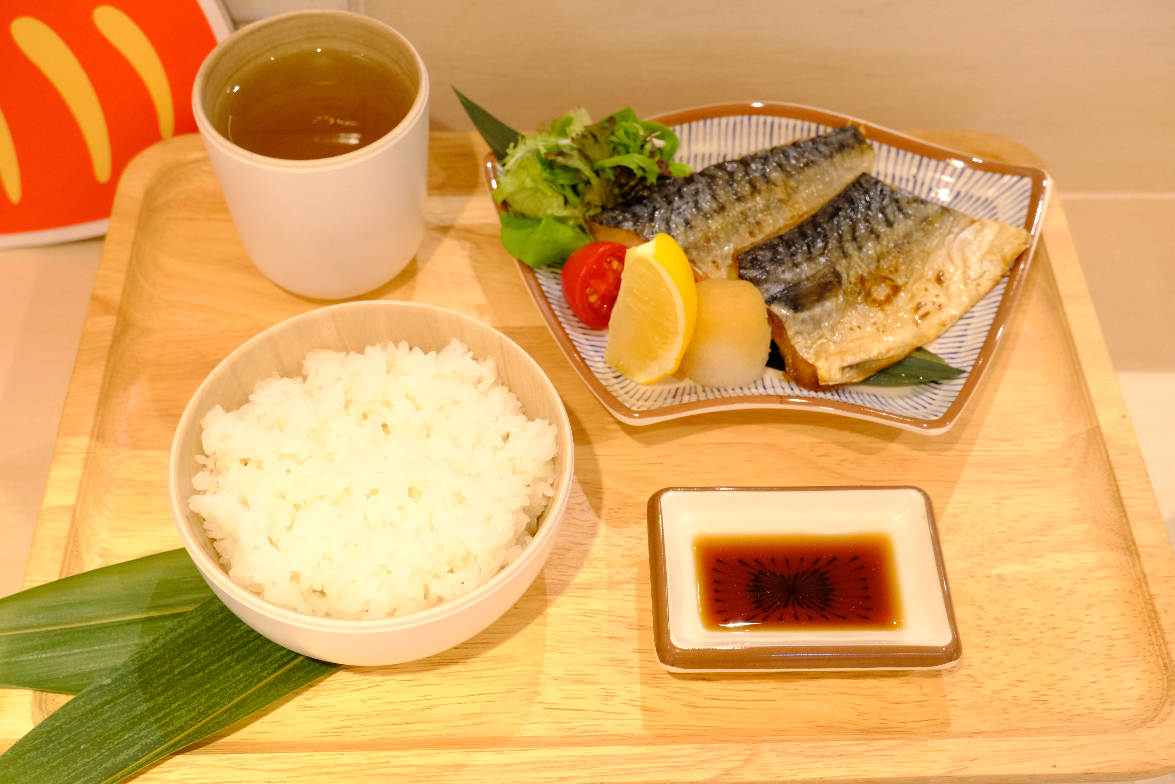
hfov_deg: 46.4
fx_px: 1371
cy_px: 392
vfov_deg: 31.9
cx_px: 588
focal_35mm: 42
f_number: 5.6
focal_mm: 28
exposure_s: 1/70
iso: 2000
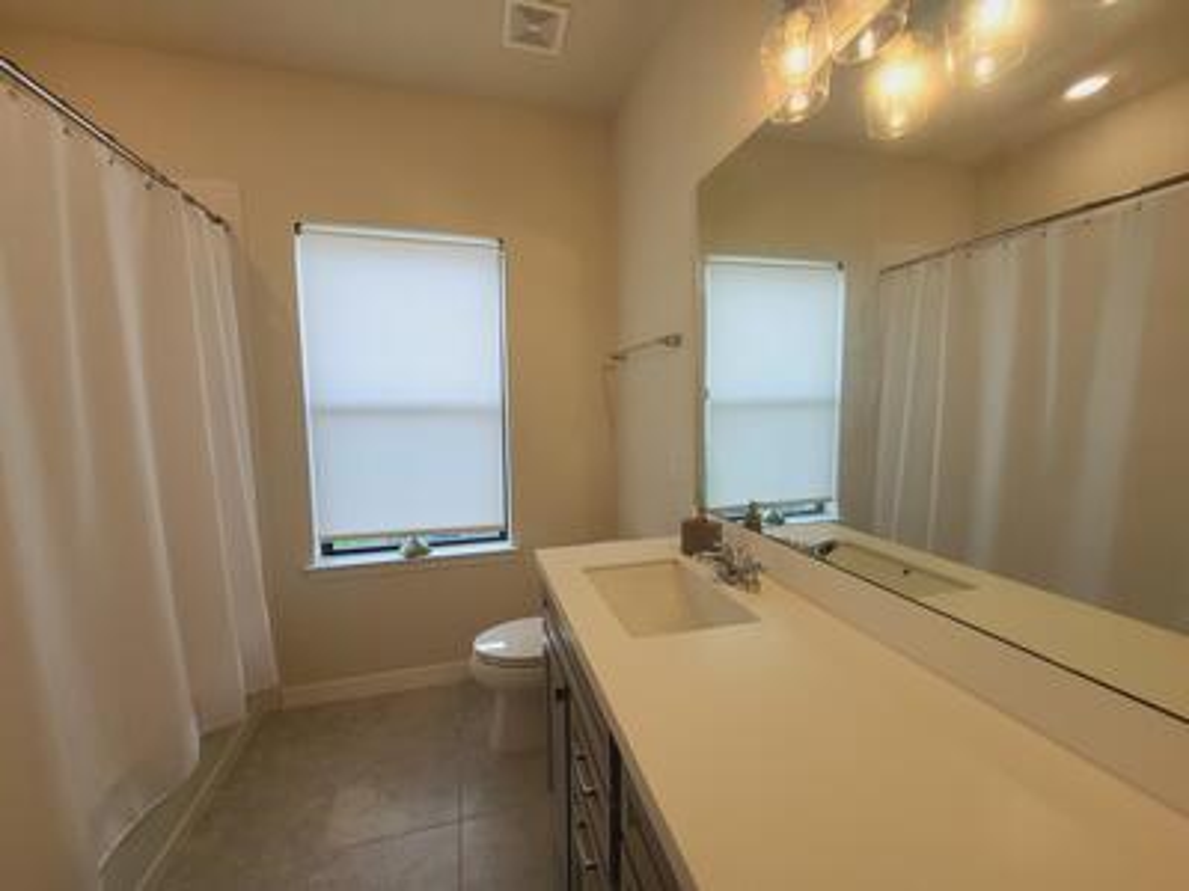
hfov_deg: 106.2
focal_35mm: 13
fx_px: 447
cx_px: 594
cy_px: 446
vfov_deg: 89.9
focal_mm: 1.74
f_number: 2.2
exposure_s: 1/120
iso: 50
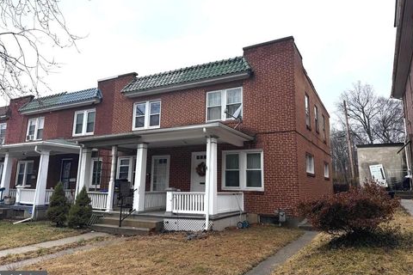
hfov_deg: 69.4
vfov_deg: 49.5
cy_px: 127
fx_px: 298
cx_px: 210
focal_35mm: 26
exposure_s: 1/2053
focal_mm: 6.76
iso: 80
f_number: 1.78
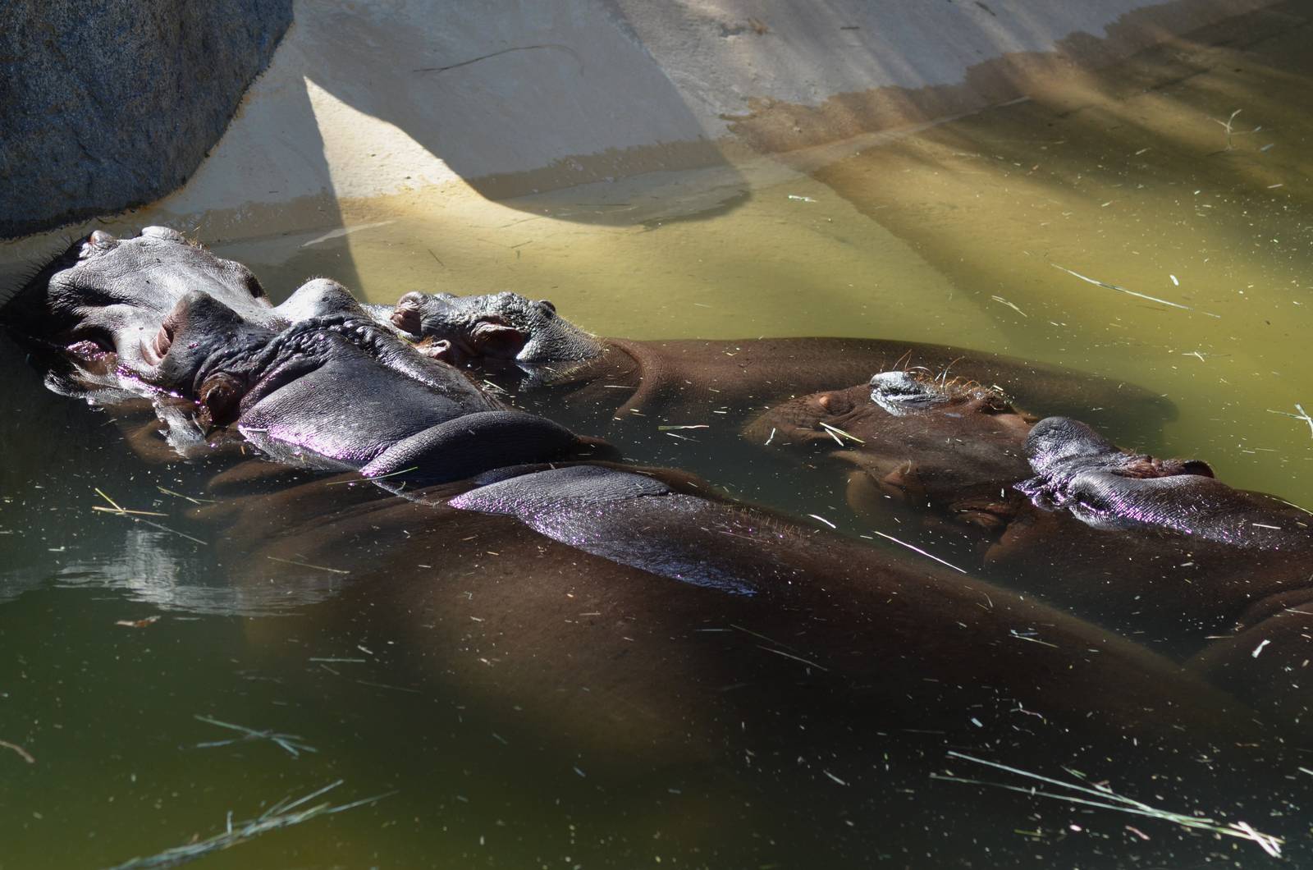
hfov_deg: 11.4
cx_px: 656
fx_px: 6552
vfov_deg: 7.6
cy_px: 435
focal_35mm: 180
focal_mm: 120
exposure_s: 1/500
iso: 360
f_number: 5.6
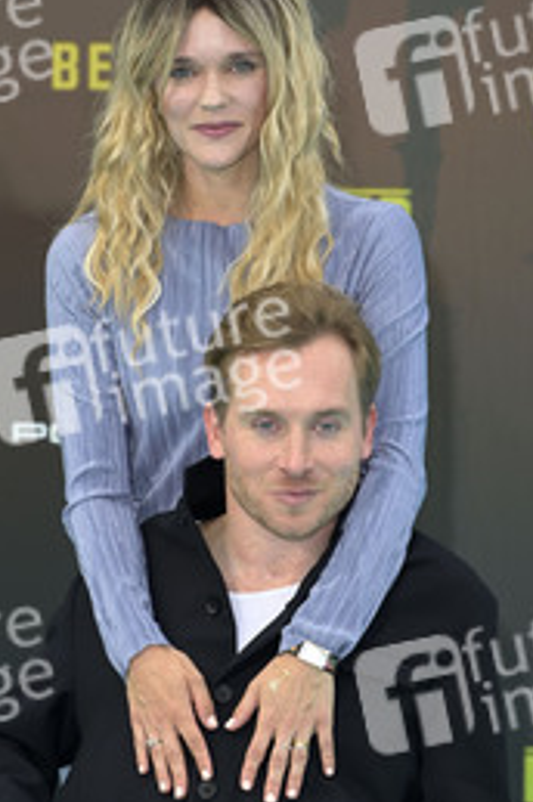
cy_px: 526
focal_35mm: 162
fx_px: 3607
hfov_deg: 8.5
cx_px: 232
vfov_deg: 12.7
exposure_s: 1/200
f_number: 5.6
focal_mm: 105
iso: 320
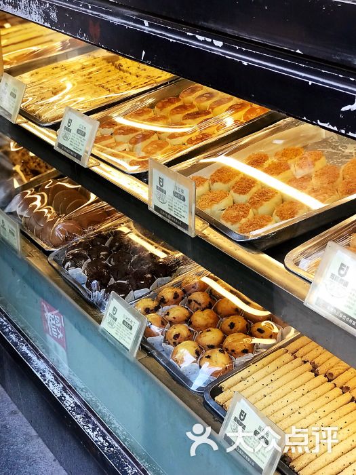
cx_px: 178
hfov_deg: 25.7
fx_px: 782
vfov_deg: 33.8
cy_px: 238
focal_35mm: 57
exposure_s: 1/50
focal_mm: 6.6
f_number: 2.8
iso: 64
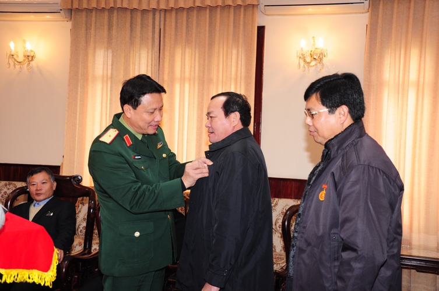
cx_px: 220
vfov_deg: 26.4
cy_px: 146
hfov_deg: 38.9
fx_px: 621
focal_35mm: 51
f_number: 5.6
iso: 640
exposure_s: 1/60
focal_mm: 34
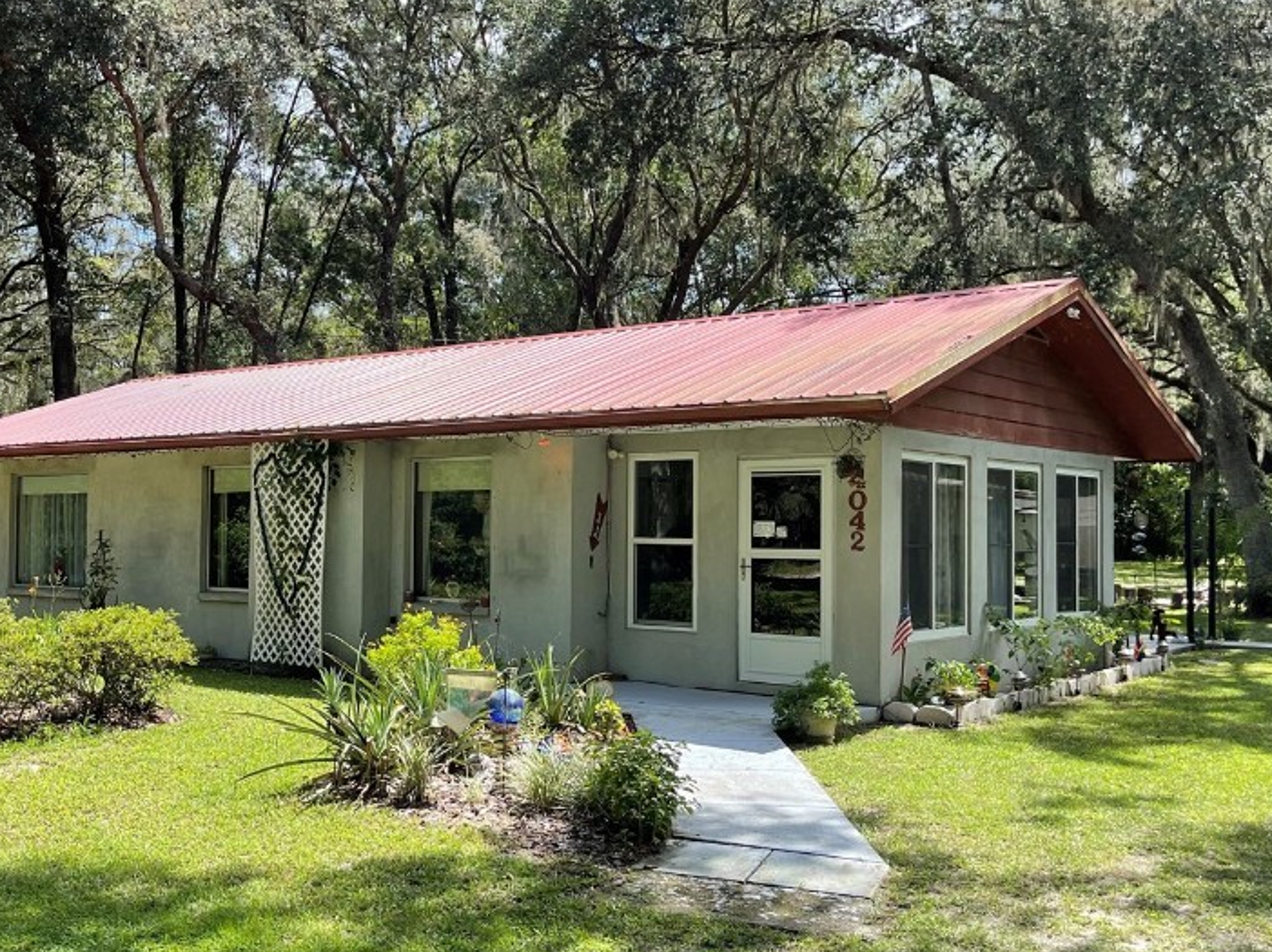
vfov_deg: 37.7
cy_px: 486
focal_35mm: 38
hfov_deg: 48.7
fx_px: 1396
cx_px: 504
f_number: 1.6
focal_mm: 5.1
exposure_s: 1/969
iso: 32
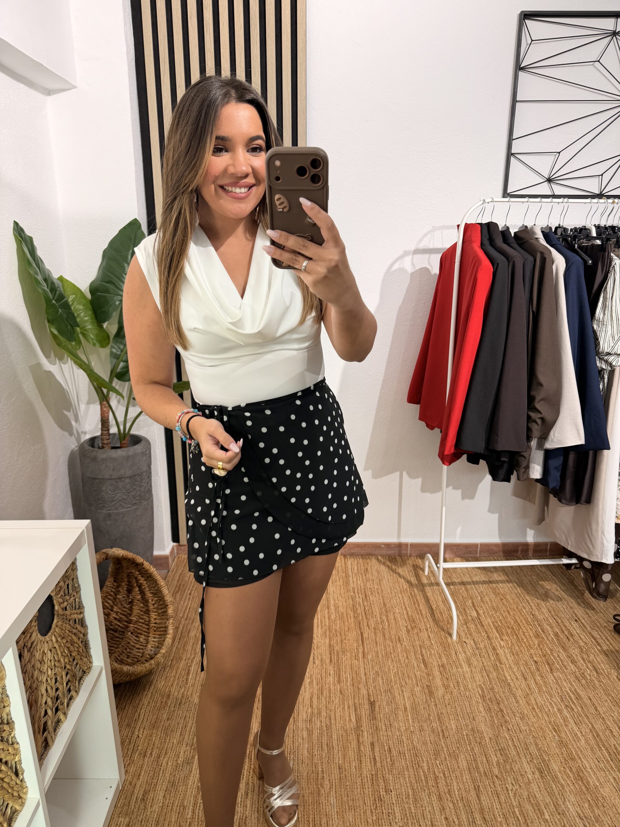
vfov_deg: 71.6
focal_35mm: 24
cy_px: 414
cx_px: 310
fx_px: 573
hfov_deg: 56.8
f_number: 1.78
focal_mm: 6.76
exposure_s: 1/100
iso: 80
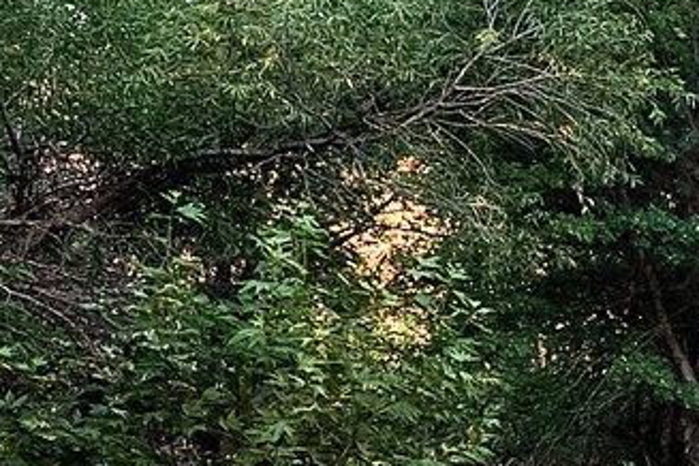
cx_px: 1911
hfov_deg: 12.7
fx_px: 1825
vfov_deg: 14.2
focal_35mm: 94
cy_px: 544
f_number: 8
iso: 1000
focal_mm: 15
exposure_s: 1/125
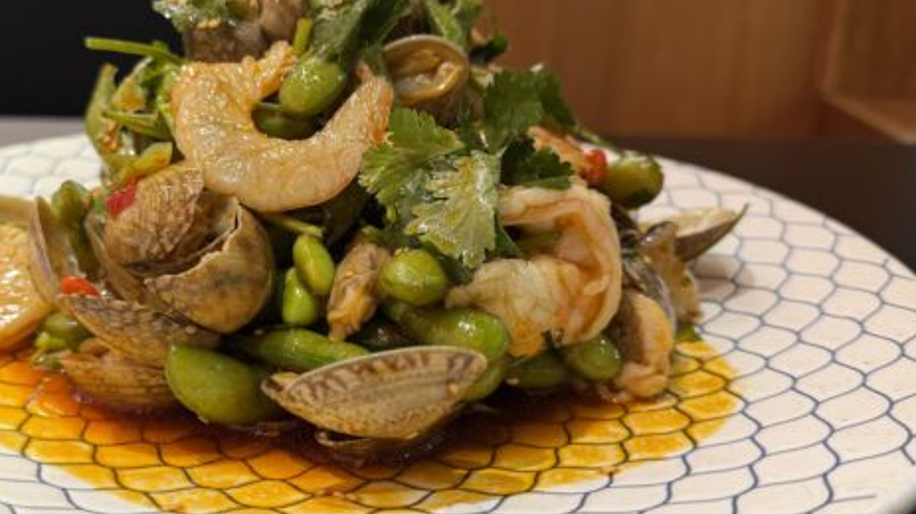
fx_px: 947
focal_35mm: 39
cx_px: 348
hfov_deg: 51.1
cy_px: 251
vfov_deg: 30.4
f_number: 1.78
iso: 100
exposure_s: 1/50
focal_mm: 6.76
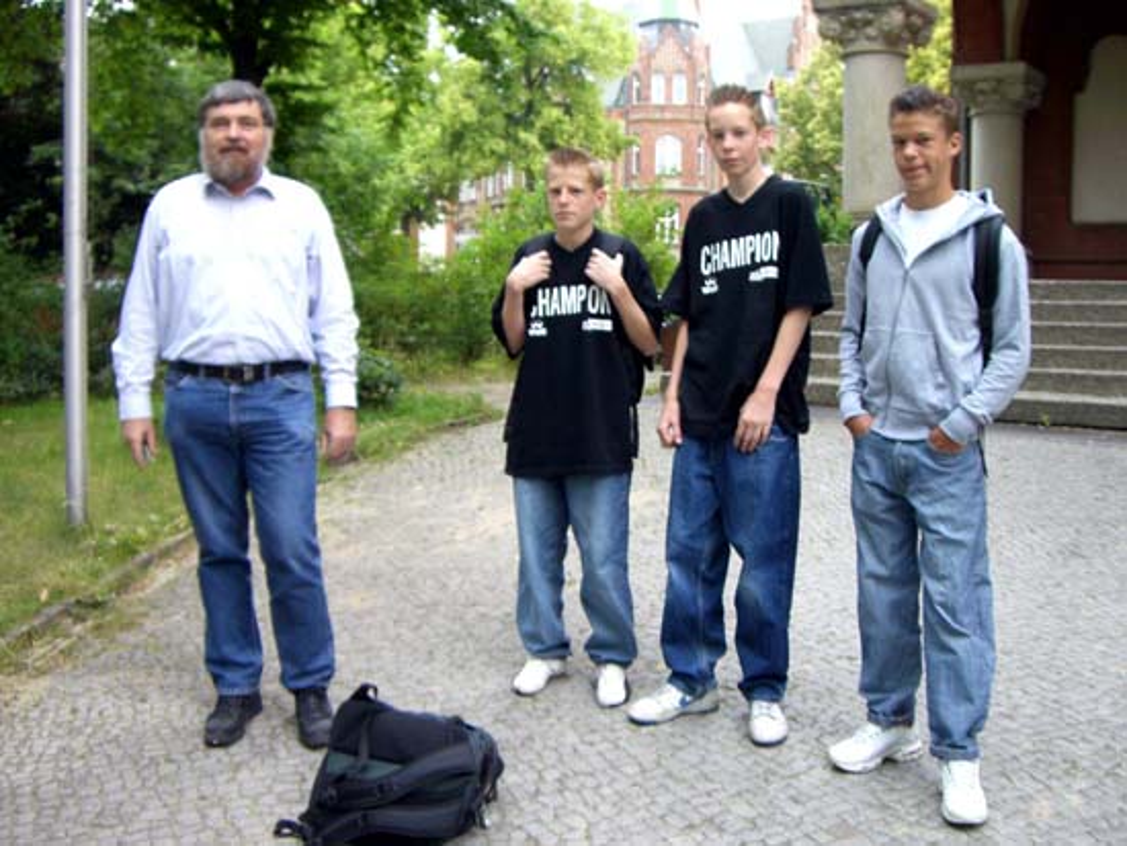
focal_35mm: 38
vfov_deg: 37.7
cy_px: 423
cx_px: 564
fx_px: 1238
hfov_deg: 49.0
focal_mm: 6.2
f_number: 2.7
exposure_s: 1/50
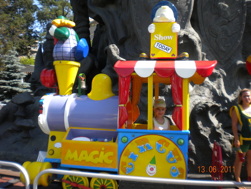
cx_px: 126
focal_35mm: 35
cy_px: 94
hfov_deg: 52.6
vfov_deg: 40.7
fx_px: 254
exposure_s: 1/257
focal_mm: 6.3
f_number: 4.6
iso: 80
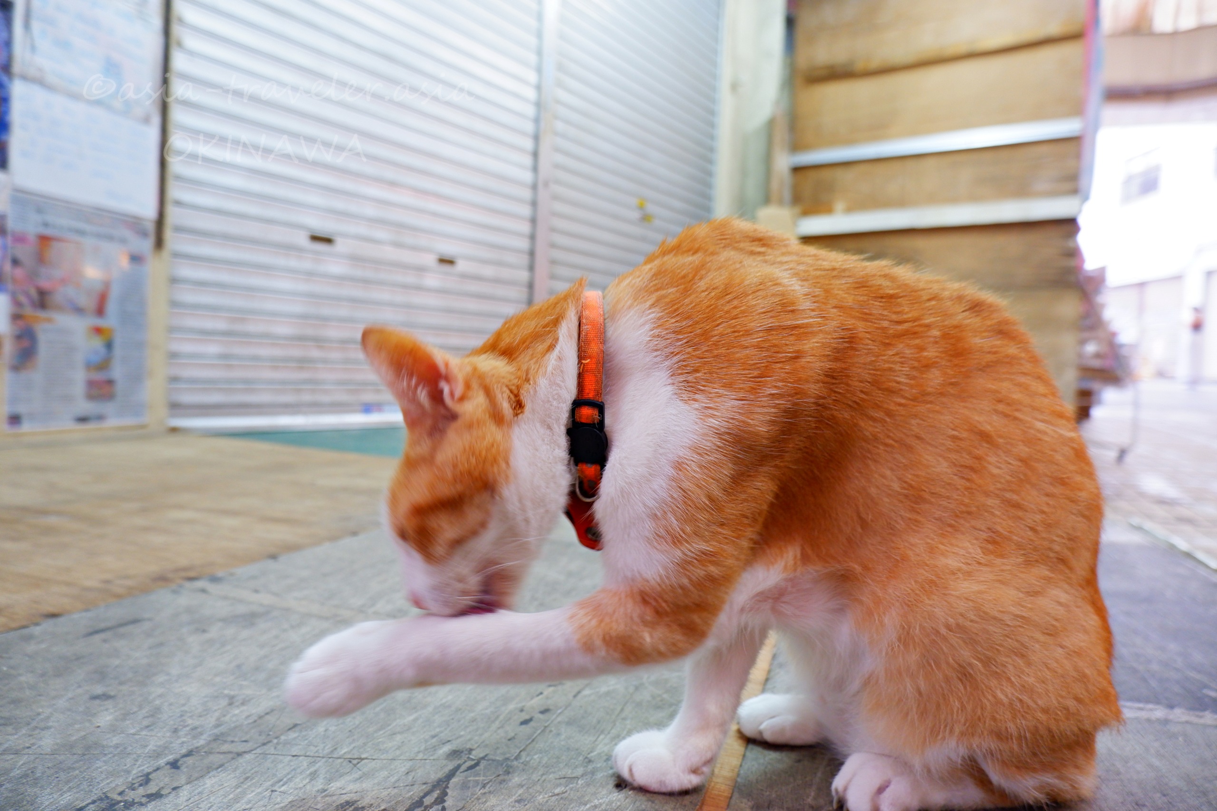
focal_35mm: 23
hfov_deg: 76.1
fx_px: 778
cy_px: 406
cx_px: 608
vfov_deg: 55.1
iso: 640
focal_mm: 15
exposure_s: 1/34
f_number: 3.5
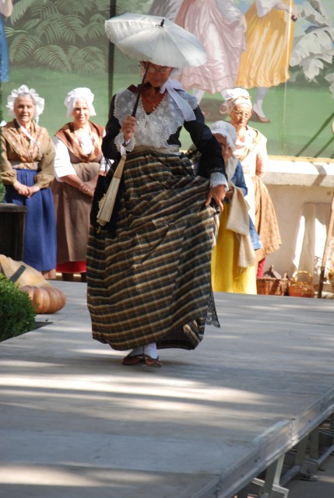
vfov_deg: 10.1
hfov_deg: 6.8
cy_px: 249
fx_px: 2807
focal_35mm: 202
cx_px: 167
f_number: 5
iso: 100
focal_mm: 135
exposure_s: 1/125
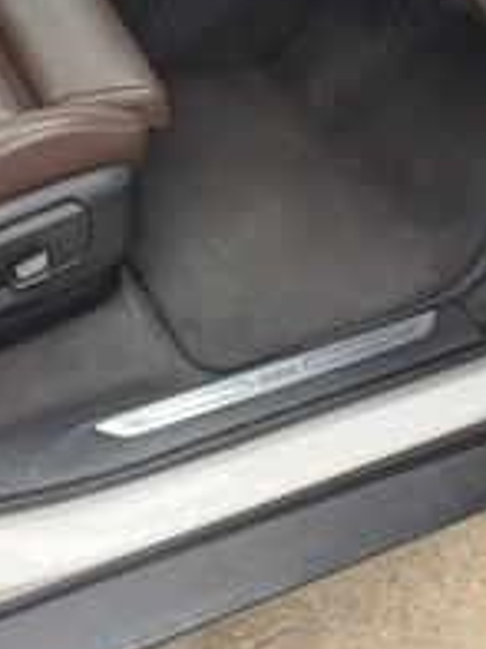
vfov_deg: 35.5
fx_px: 955
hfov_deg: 27.7
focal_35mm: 51
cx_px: 63
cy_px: 79
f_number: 1.8
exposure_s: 1/105
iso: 50
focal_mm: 4.65
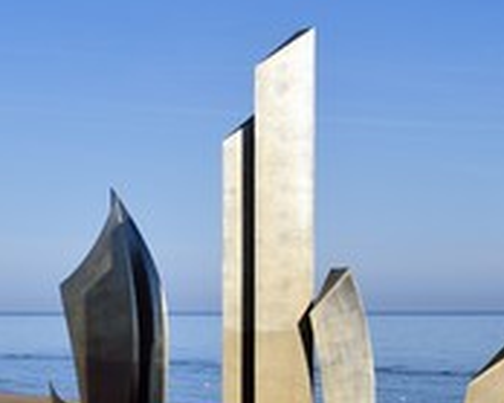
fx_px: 2102
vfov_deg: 10.9
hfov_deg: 13.7
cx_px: 207
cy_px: 354
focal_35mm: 141
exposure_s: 1/500
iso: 160
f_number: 10
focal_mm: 62
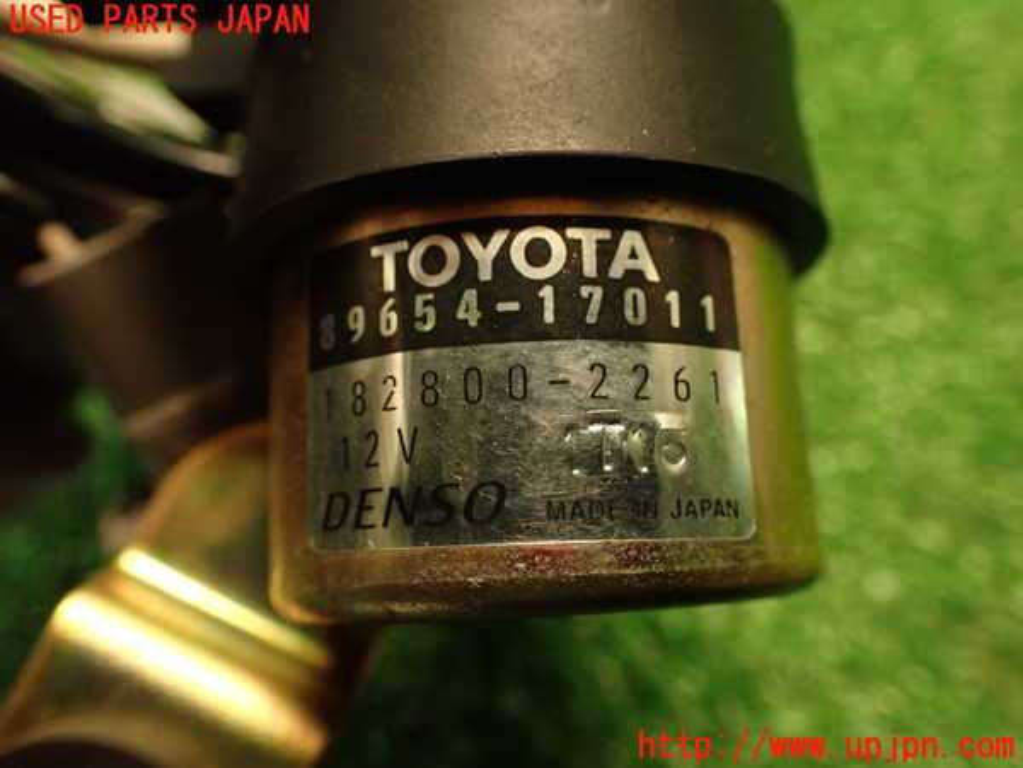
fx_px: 887
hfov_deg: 60.0
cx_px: 512
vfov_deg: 46.8
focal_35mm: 30
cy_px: 384
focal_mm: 5.4
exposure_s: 1/30
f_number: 2.3
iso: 500
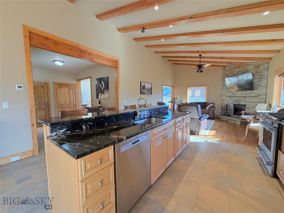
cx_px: 142
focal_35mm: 14
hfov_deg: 102.1
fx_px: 115
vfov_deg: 85.7
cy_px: 106
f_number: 2.2
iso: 160
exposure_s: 1/60
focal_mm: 2.22
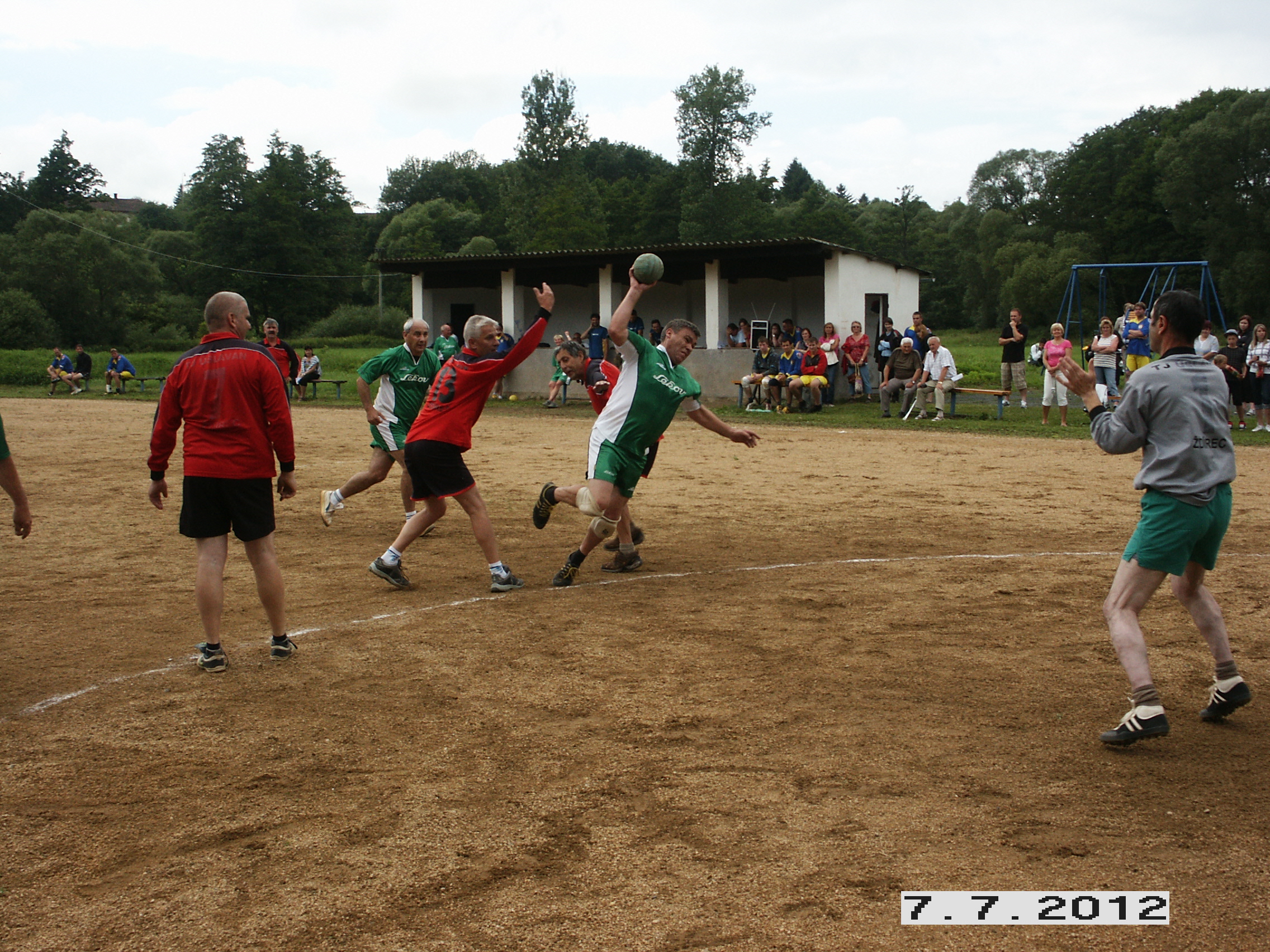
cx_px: 635
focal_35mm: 45
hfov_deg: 42.1
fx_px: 1651
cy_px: 476
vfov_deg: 32.2
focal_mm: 9.37
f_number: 8
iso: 64
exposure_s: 1/250
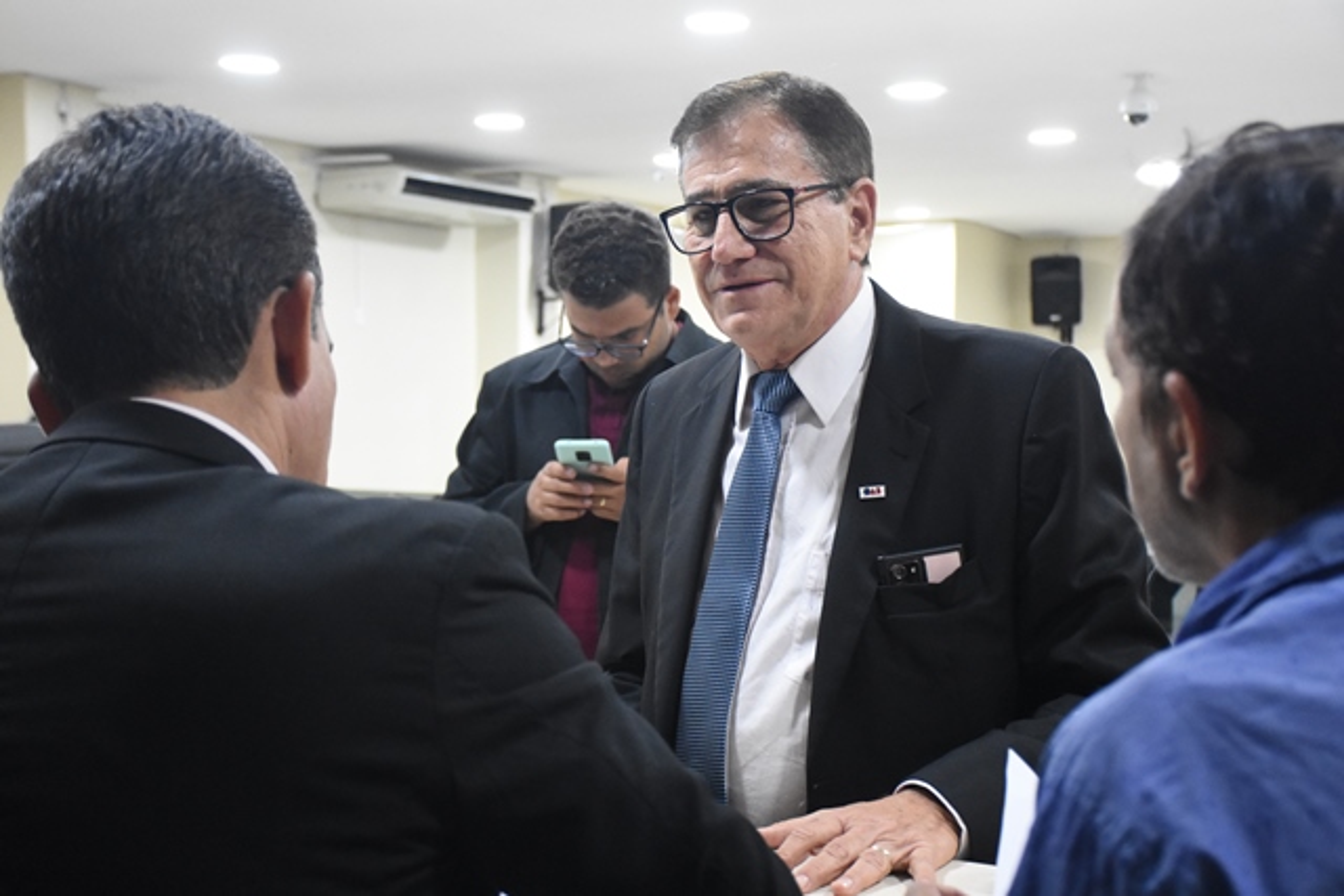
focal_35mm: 57
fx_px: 2128
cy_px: 448
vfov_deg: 23.8
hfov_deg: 35.0
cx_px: 672
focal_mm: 38
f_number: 5
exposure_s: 1/60
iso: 4000
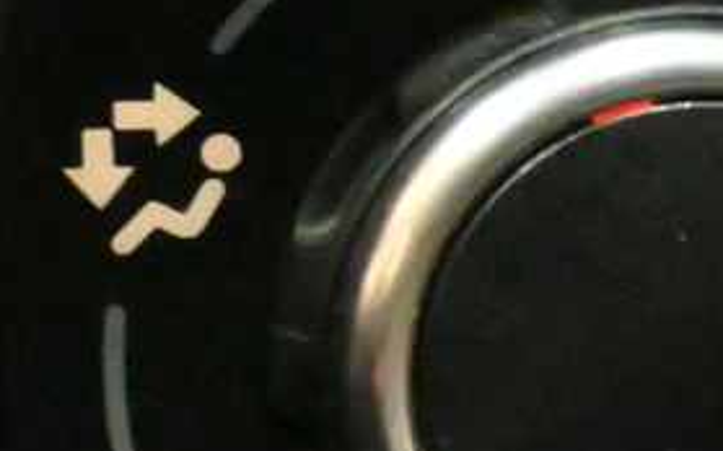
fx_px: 4814
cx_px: 1931
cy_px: 314
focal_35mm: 244
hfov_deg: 7.8
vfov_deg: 5.4
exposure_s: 1/40
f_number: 11
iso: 22800
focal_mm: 27.5
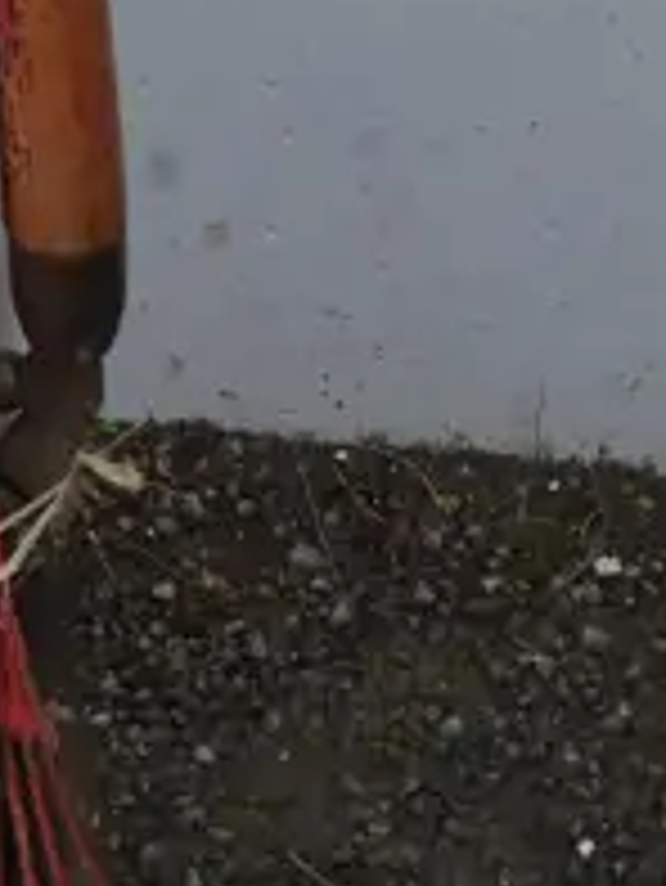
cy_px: -679
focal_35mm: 218
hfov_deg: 6.8
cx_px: 263
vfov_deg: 8.7
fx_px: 5586
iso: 200
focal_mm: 21
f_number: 5
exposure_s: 1/125
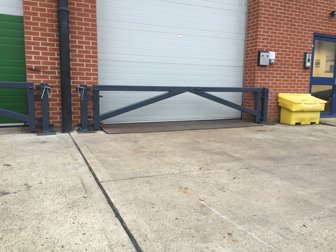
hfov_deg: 61.7
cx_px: 168
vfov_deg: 48.2
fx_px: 281
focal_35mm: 29
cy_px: 126
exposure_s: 1/33
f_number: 2.2
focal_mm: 4.15
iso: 100
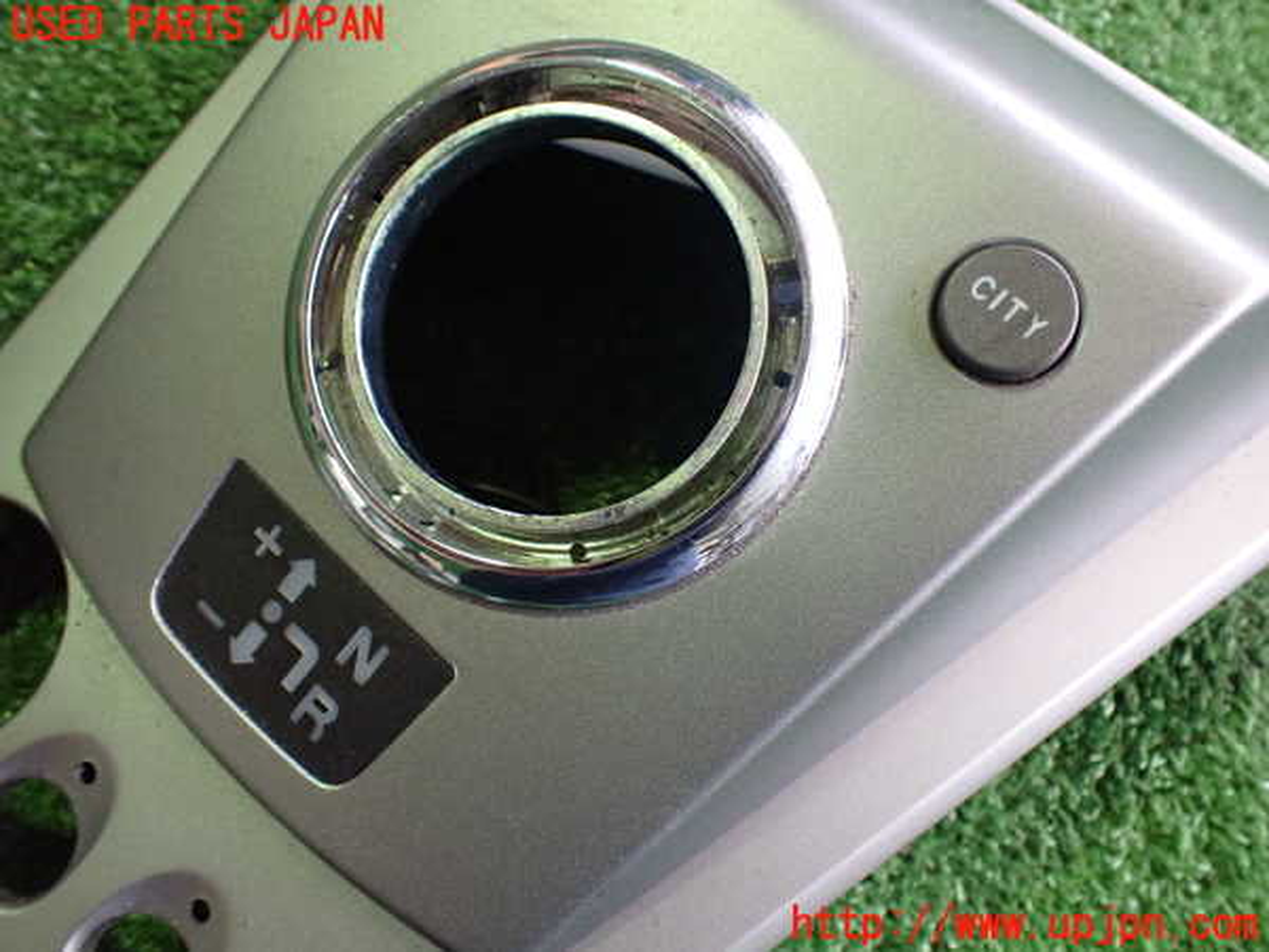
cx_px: 634
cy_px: 476
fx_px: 1100
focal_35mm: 30
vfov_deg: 46.8
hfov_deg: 60.0
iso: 800
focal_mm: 5.4
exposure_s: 1/100
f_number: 2.3
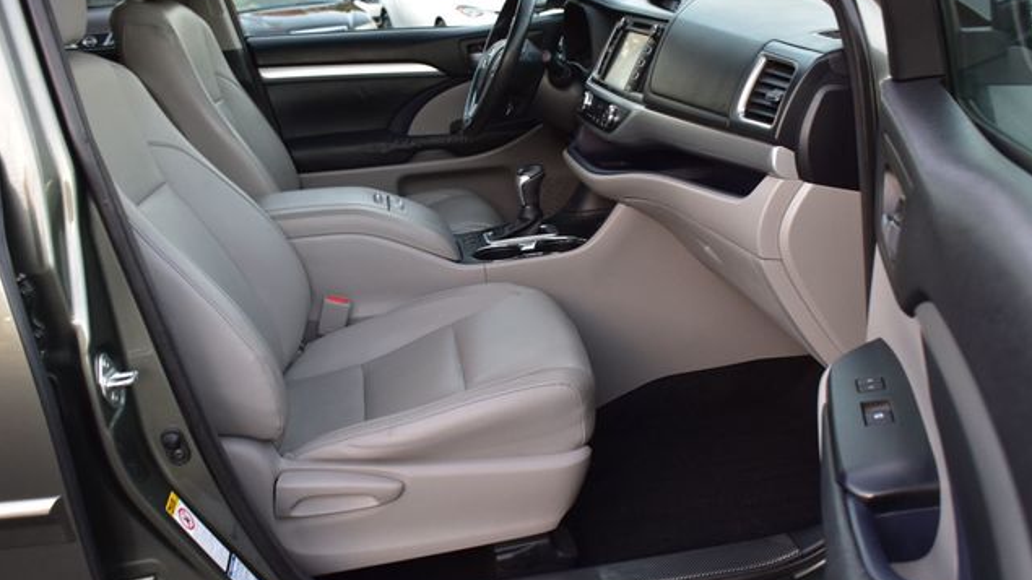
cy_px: 320
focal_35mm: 38
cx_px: 517
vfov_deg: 31.2
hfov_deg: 52.8
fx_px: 1040
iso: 720
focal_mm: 24
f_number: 6.3
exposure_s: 1/15
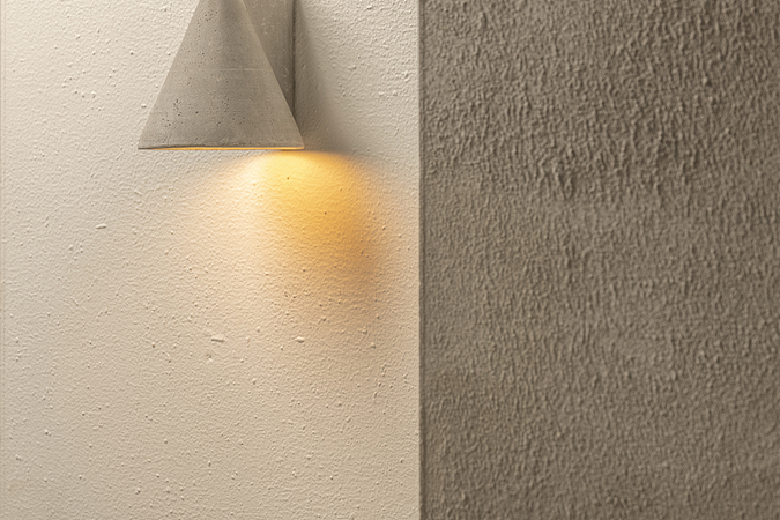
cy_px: 248
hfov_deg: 12.3
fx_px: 3618
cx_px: 365
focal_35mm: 167
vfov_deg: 8.2
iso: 64
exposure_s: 1/160
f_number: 13
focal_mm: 130
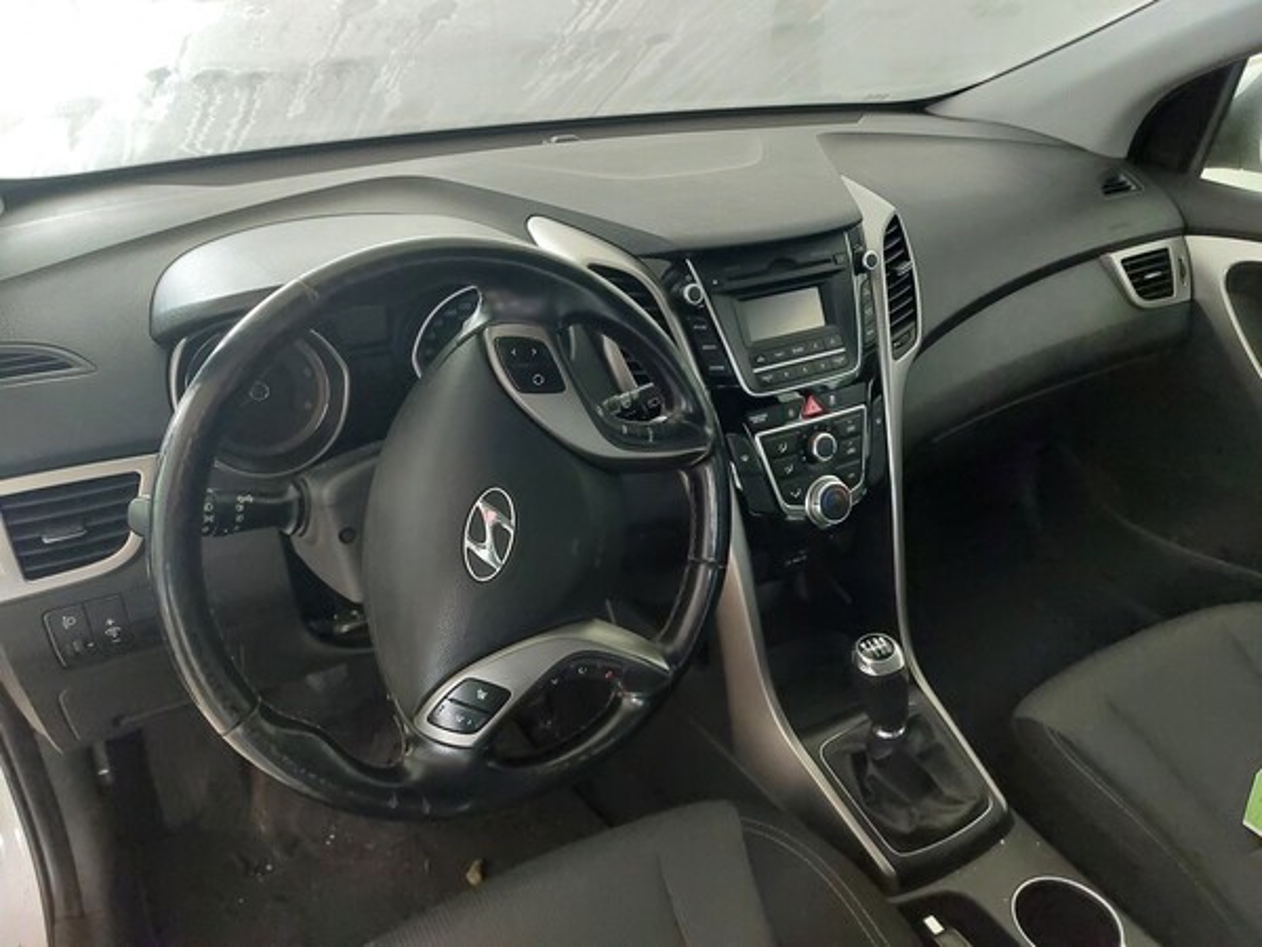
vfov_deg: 54.9
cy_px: 474
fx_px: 911
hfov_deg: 69.4
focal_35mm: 25
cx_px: 631
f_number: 1.8
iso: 1000
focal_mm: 5.23
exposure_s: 1/25
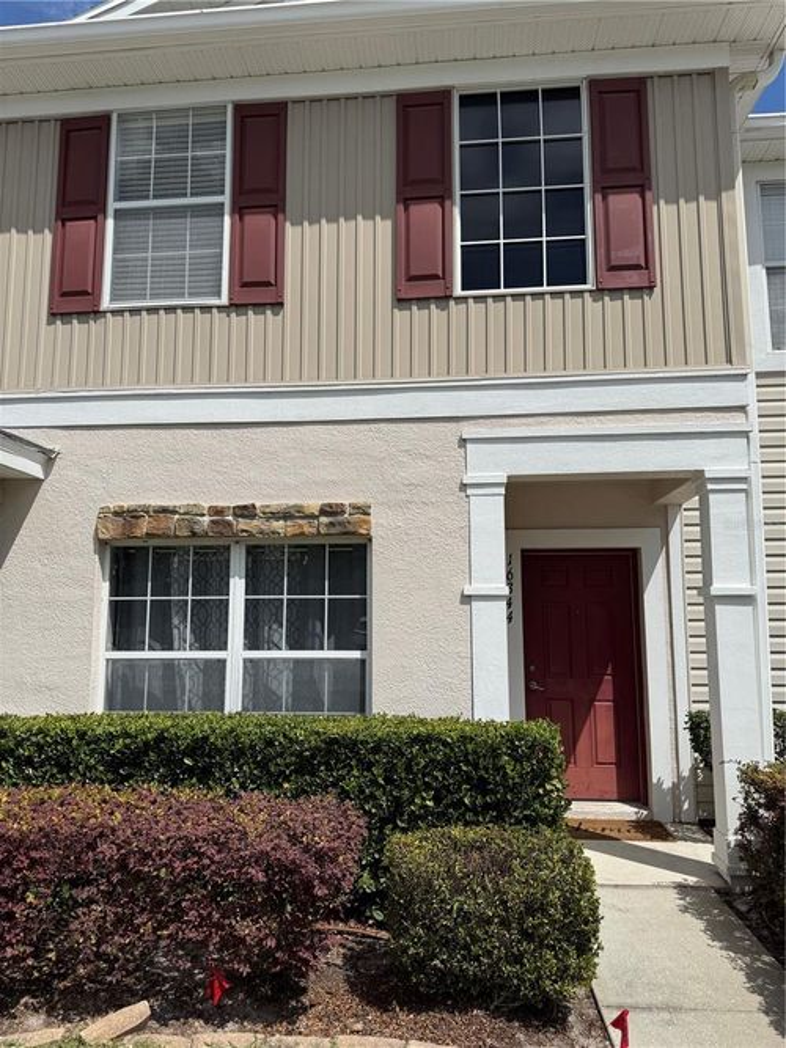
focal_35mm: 24
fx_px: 727
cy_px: 524
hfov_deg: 56.8
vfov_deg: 71.6
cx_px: 393
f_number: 1.78
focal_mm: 6.76
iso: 80
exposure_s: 1/9091
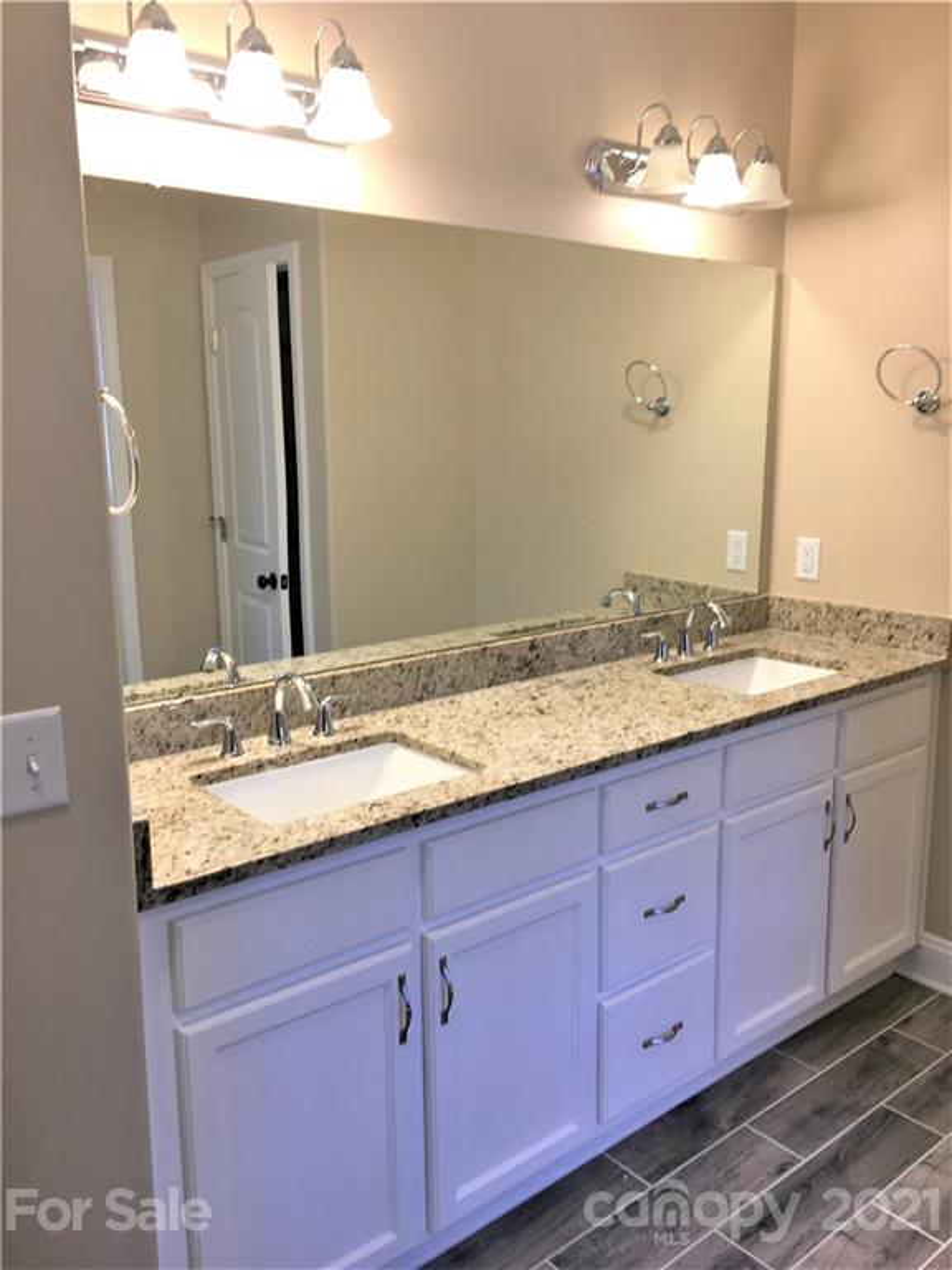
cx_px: 476
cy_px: 635
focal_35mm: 29
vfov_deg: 61.7
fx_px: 1063
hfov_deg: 48.2
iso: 25
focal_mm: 4.15
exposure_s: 1/40
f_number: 2.2
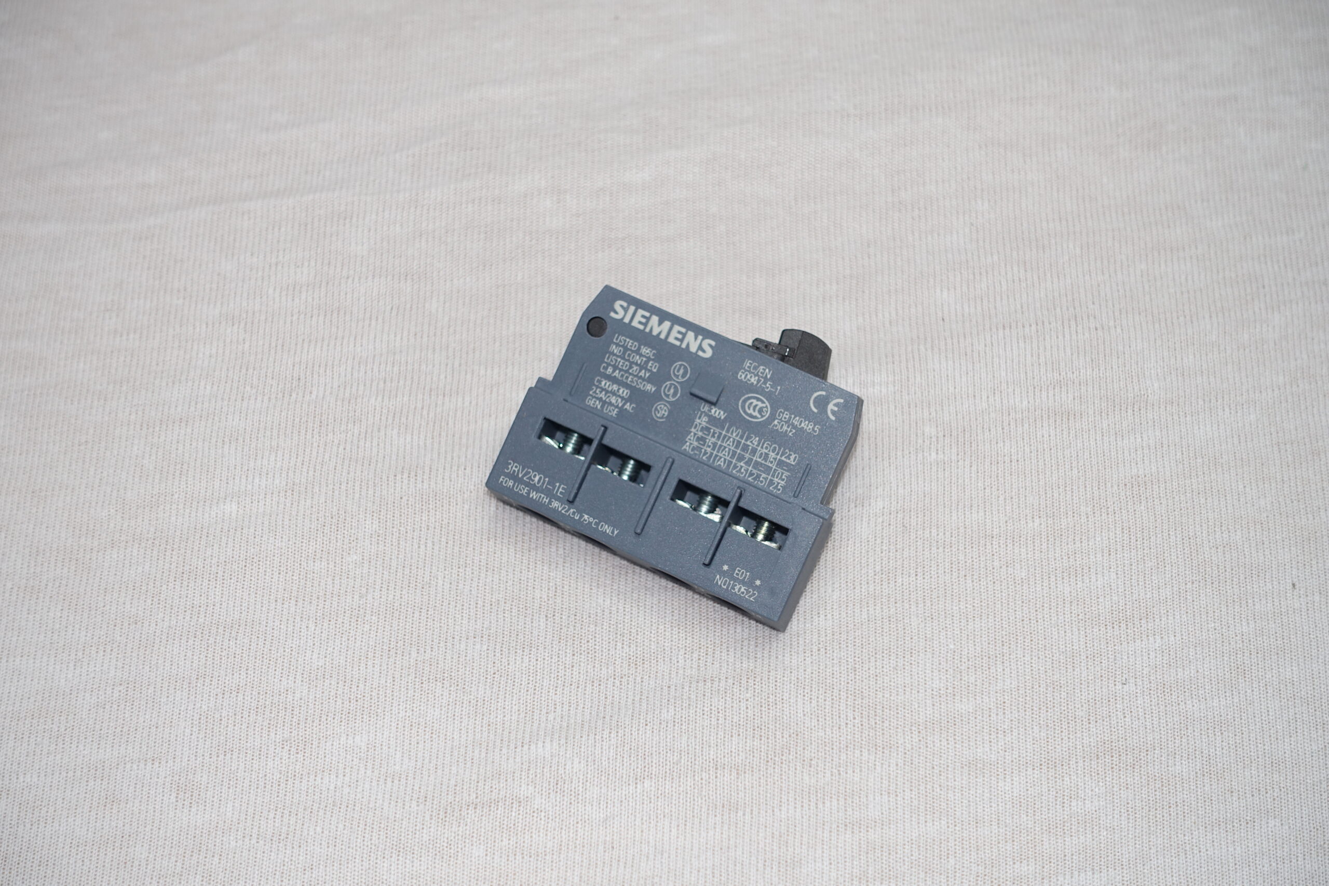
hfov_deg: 28.8
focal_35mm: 70
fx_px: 2584
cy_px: 443
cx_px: 664
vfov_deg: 19.5
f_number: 4
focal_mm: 25.7
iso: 125
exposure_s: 1/160
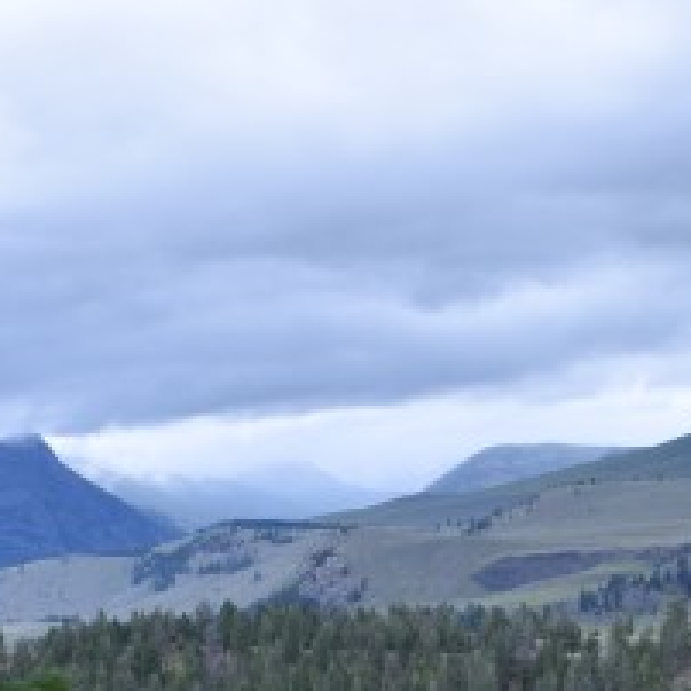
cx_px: 540
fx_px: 2642
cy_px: 1138
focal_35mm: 117
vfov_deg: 13.7
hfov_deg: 14.8
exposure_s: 1/250
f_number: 8
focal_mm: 18
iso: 220
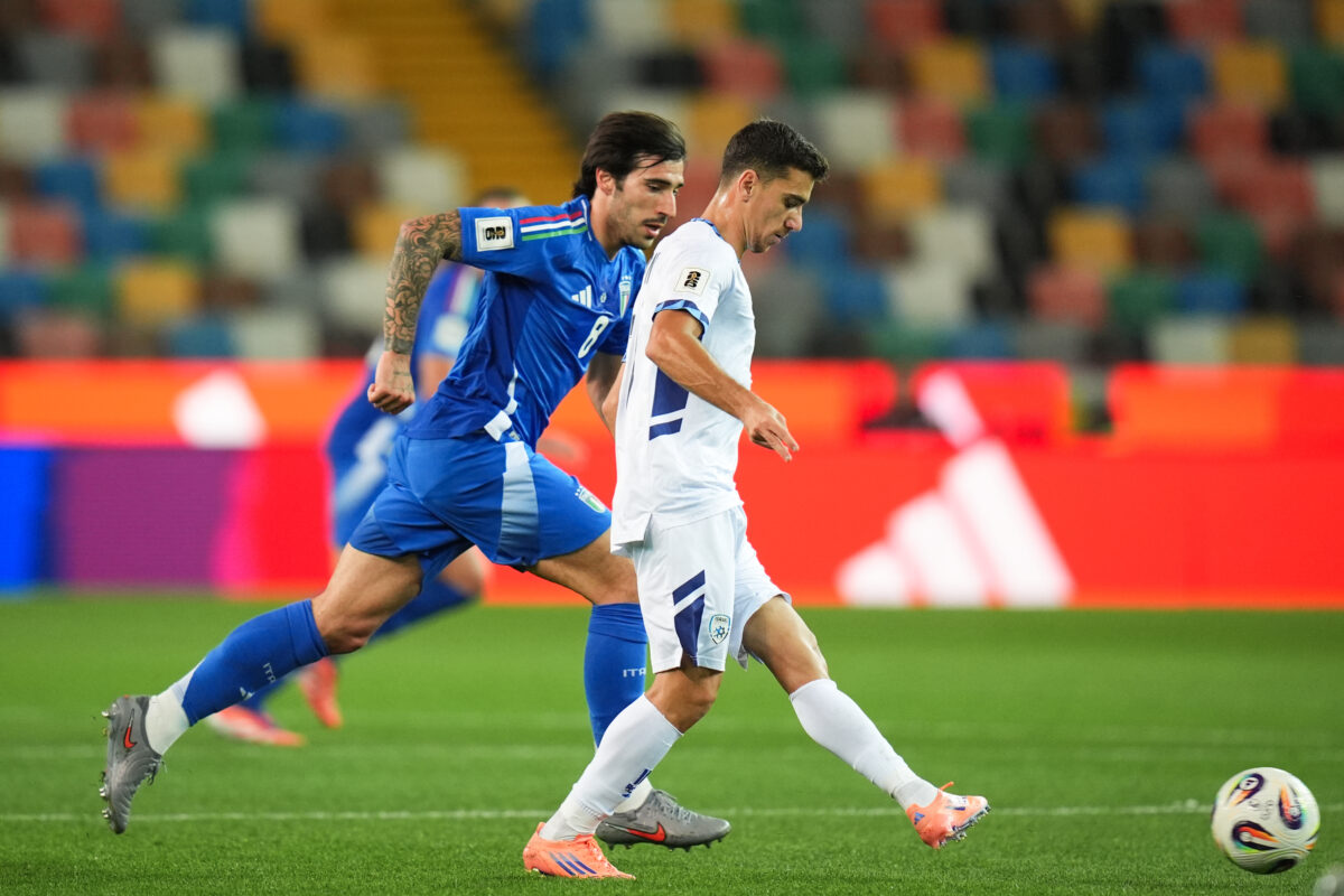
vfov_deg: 3.4
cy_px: 448
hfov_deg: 5.2
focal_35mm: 400
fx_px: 14932
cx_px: 672
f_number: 2.8
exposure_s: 1/1600
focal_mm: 400
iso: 2500
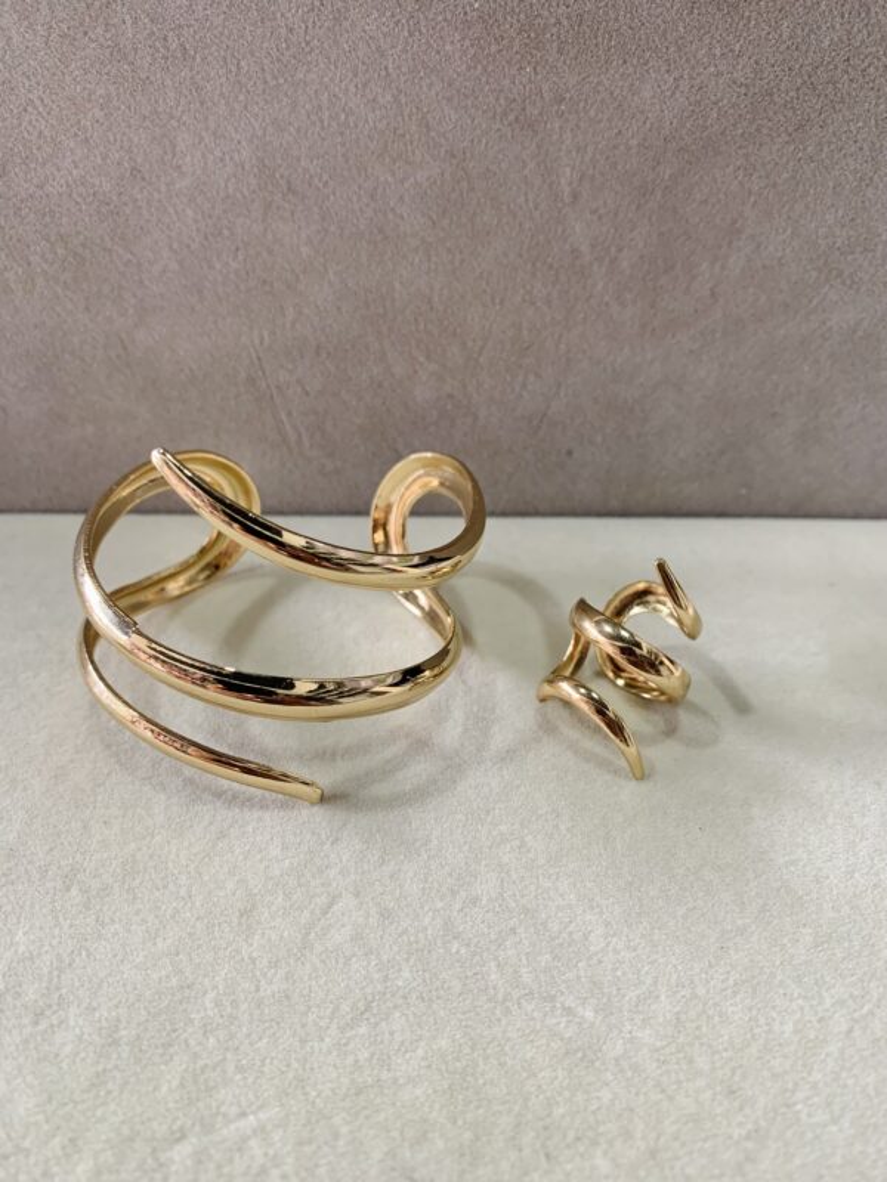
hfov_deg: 53.1
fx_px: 888
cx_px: 444
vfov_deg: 67.3
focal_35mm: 26
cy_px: 591
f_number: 1.8
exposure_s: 1/50
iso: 64
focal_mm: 4.25
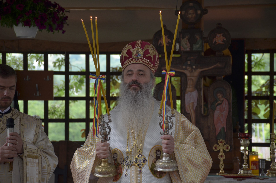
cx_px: 138
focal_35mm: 142
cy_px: 92
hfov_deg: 14.4
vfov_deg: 9.6
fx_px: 1090
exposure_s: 1/125
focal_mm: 95
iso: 400
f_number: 5.3
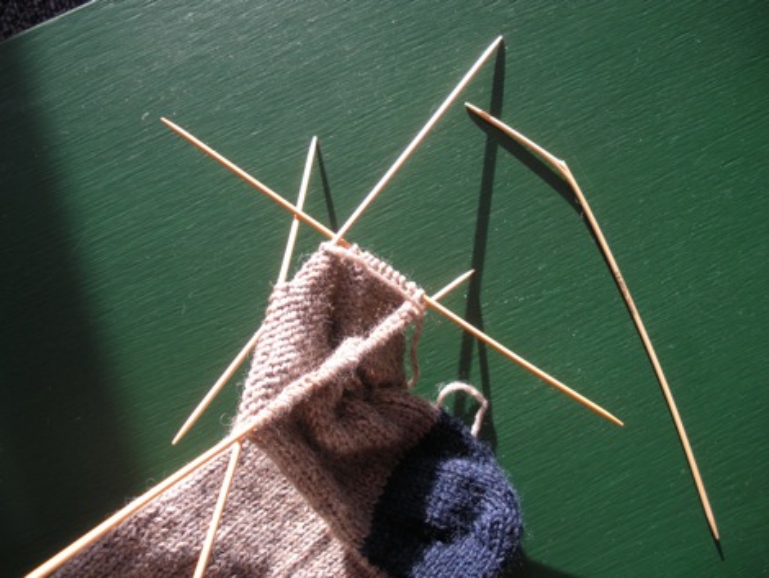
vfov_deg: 39.7
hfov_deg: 51.3
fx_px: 800
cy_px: 289
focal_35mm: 36
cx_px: 384
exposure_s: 1/60
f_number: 3.5
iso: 102
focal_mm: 6.3
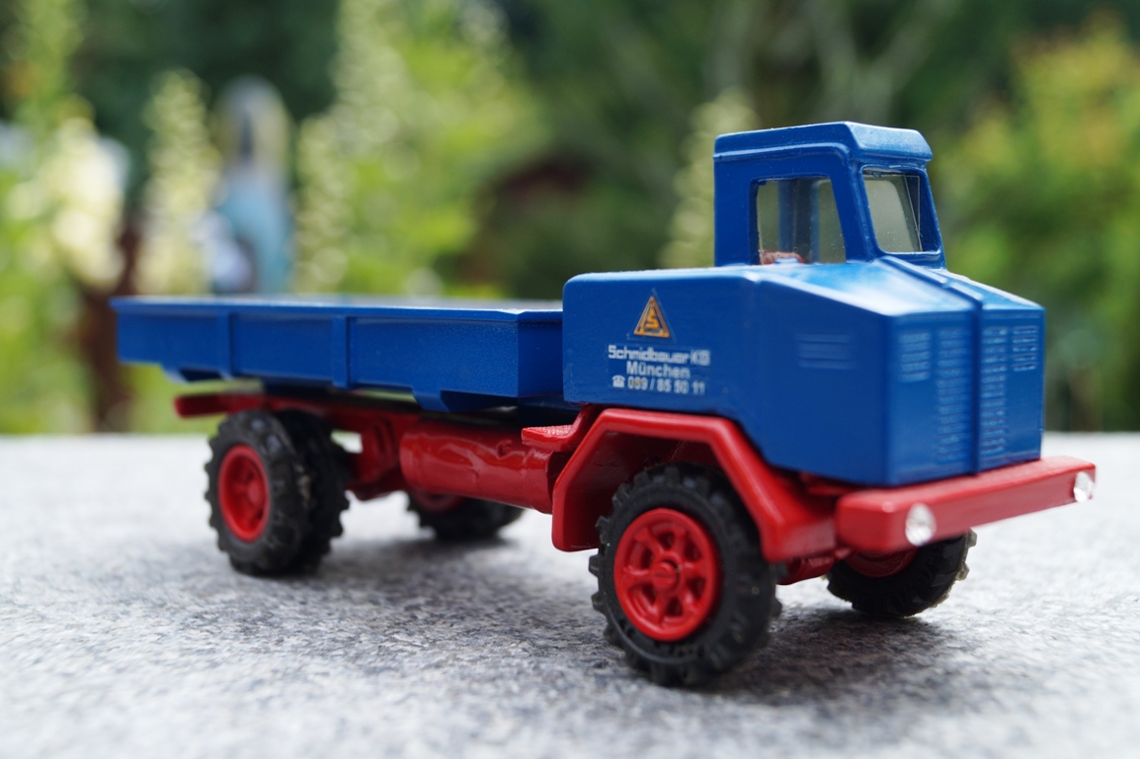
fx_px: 1424
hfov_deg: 43.6
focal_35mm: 45
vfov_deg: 29.8
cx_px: 570
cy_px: 380
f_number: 5.6
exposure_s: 1/250
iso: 100
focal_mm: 30
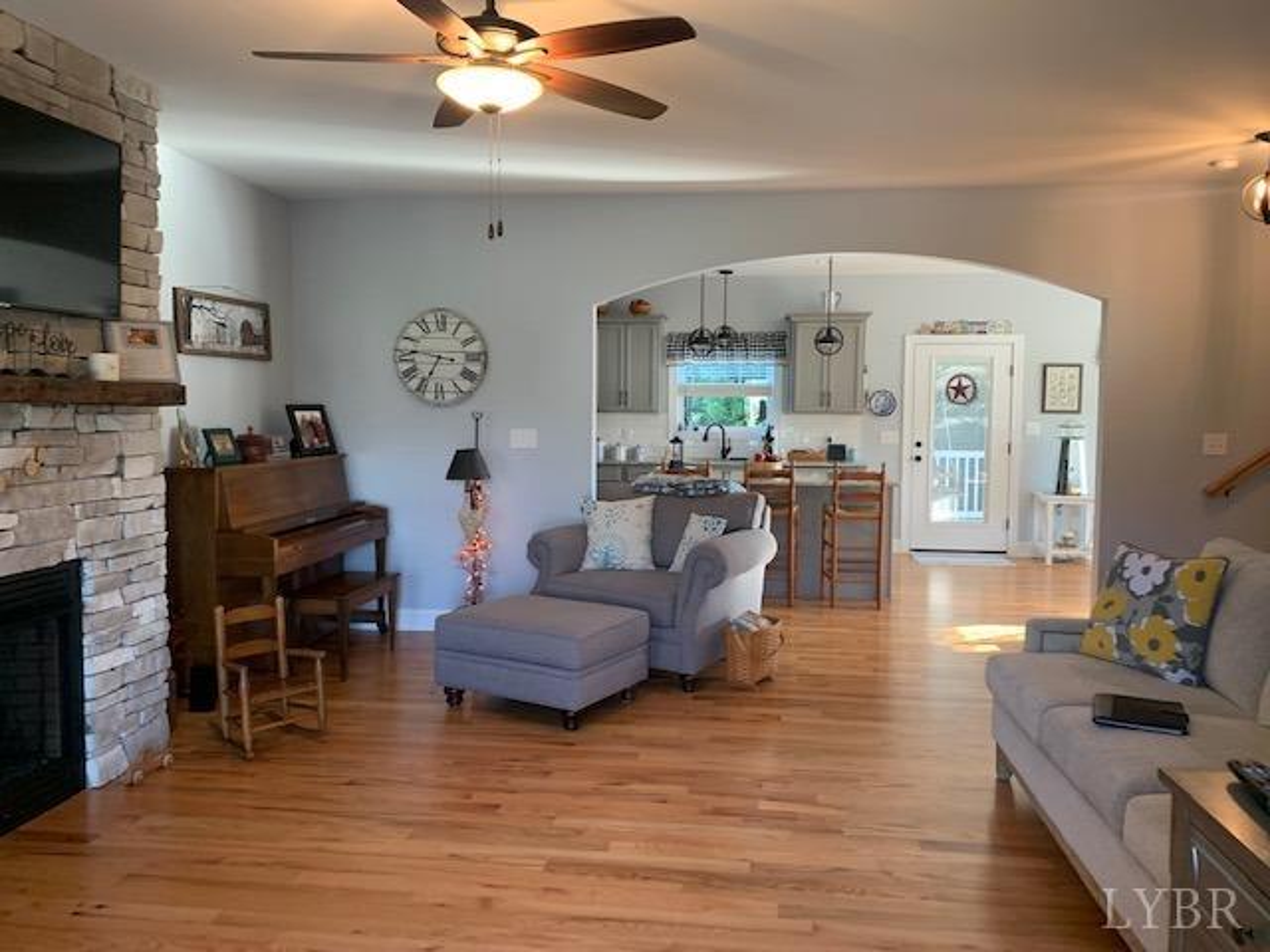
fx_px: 954
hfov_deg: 67.3
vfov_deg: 53.1
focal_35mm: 26
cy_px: 476
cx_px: 635
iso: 125
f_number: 1.8
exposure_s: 1/60
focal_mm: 4.25
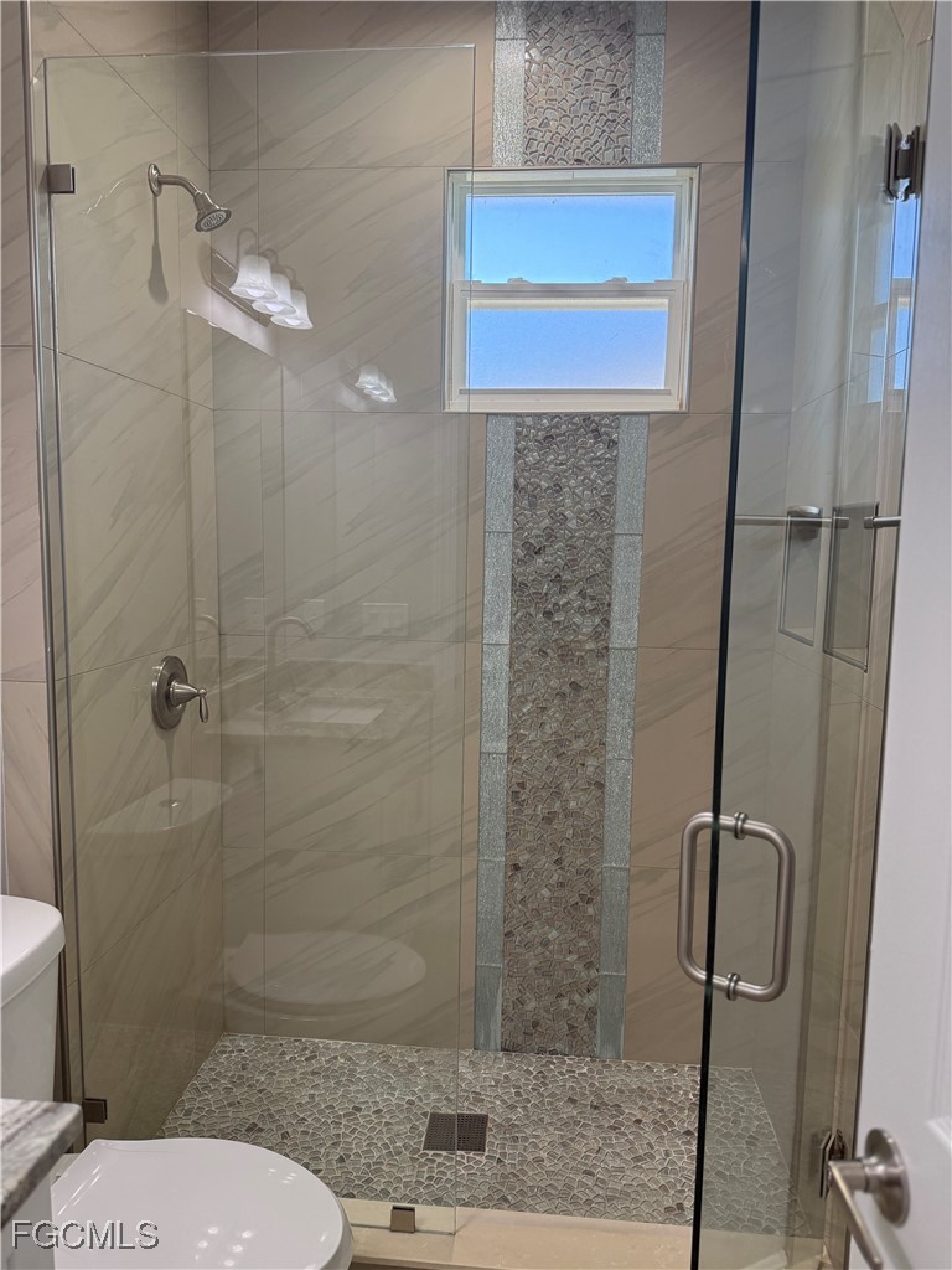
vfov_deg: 71.6
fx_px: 880
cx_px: 476
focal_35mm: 24
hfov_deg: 56.8
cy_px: 635
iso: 200
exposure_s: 1/166
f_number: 1.78
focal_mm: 6.76
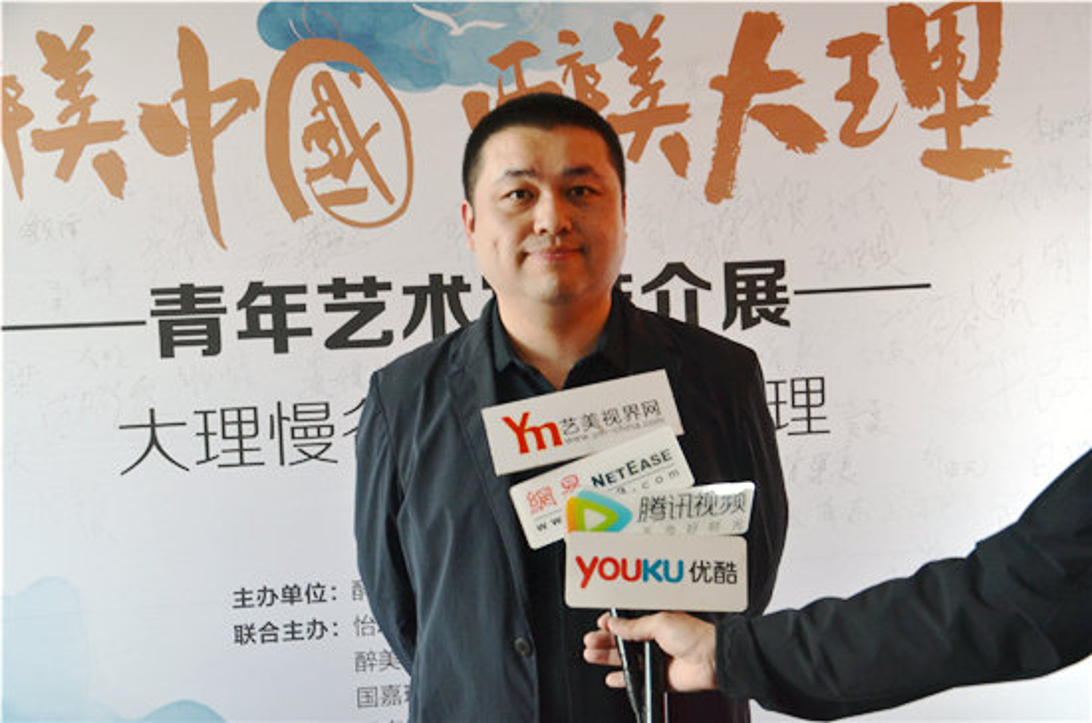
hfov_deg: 46.5
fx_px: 1271
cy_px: 362
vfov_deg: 31.7
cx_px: 546
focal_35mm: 42
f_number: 4
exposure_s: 1/30
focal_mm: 28
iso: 800
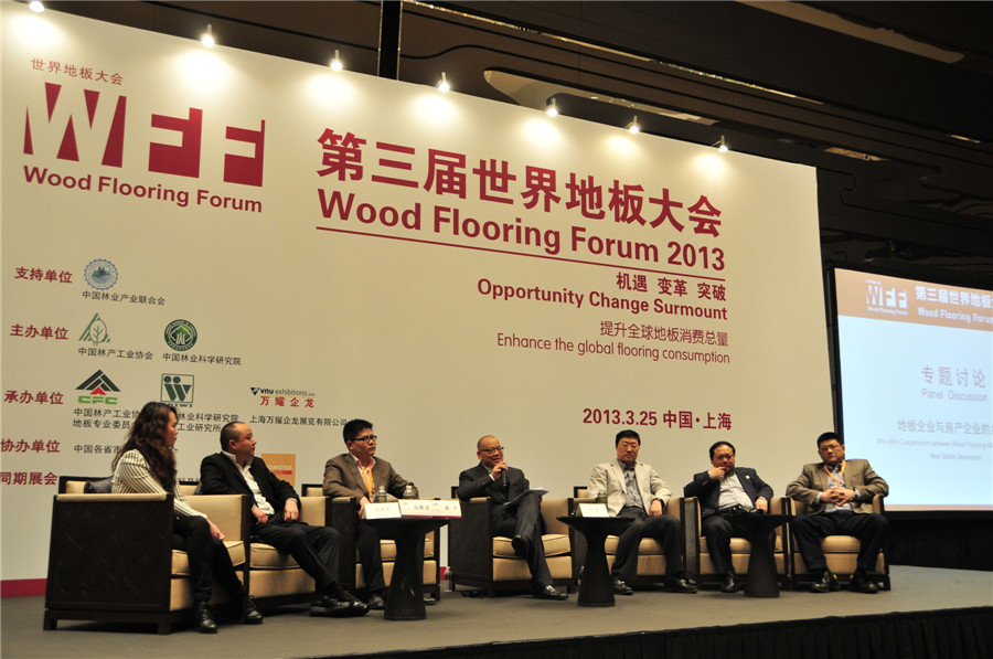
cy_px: 330
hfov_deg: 57.3
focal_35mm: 33
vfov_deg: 39.8
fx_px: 909
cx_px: 496
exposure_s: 1/50
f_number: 3.8
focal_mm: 22
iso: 500
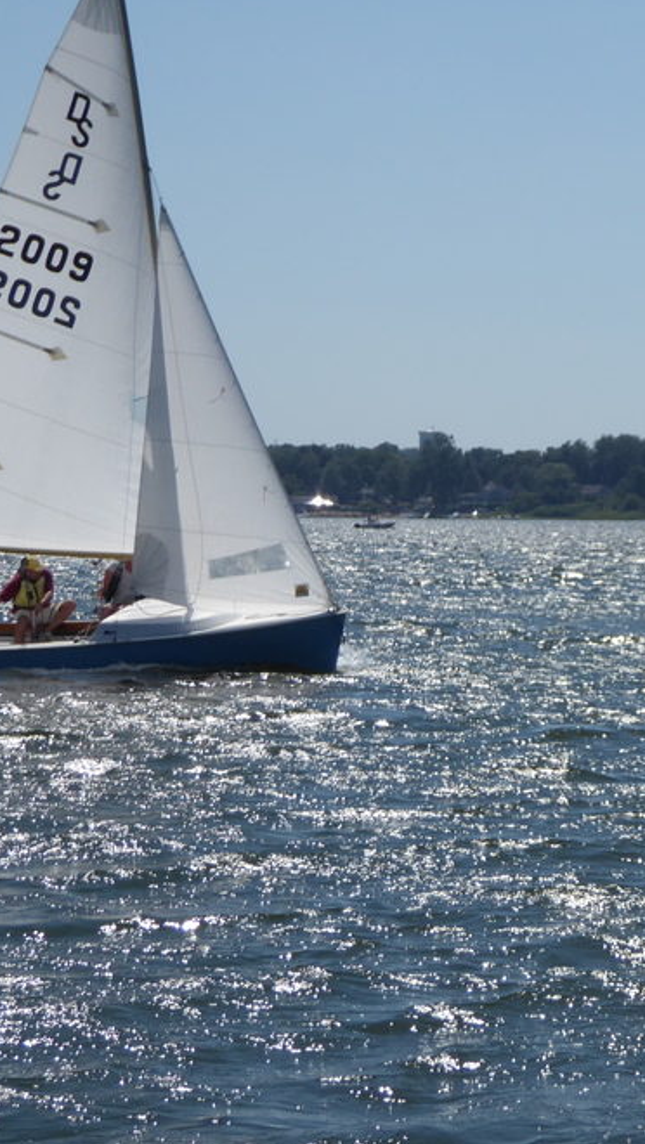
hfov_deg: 9.6
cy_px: 562
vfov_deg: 17.1
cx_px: 714
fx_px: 3795
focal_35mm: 125
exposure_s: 1/1300
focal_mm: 13.2
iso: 80
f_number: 4.6
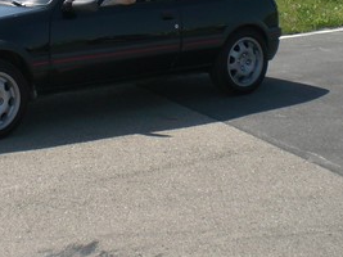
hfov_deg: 21.5
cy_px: 12
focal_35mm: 91
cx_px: 116
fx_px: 901
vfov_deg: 16.0
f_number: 4.4
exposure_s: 1/400
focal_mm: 6.3
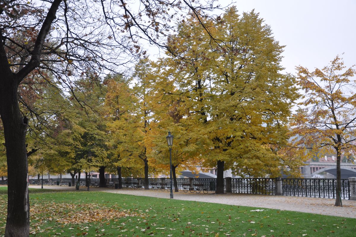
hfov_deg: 41.2
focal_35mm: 48
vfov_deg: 28.0
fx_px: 474
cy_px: 118
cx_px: 178
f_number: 5
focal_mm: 32
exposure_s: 1/160
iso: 320
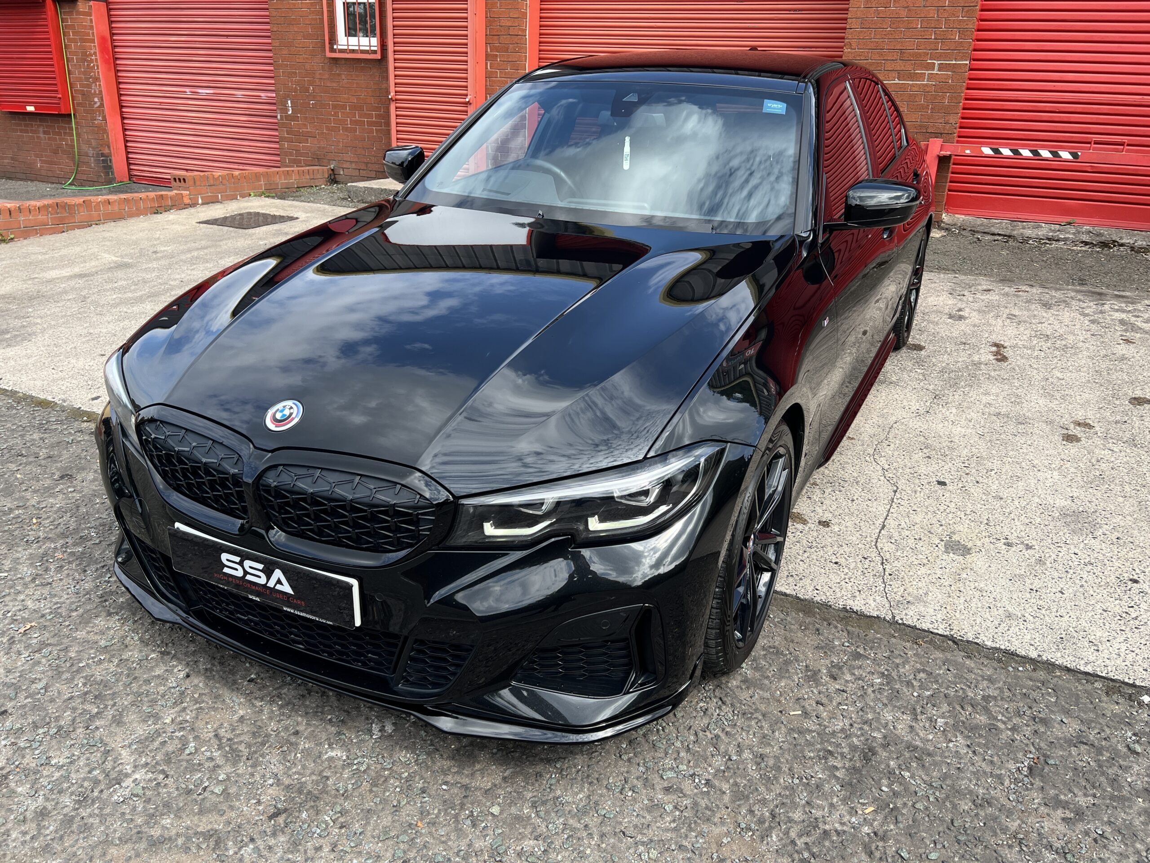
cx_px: 575
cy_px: 432
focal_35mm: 26
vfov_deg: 53.1
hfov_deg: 67.3
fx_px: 864
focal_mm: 5.7
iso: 50
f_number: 1.5
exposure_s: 1/1171
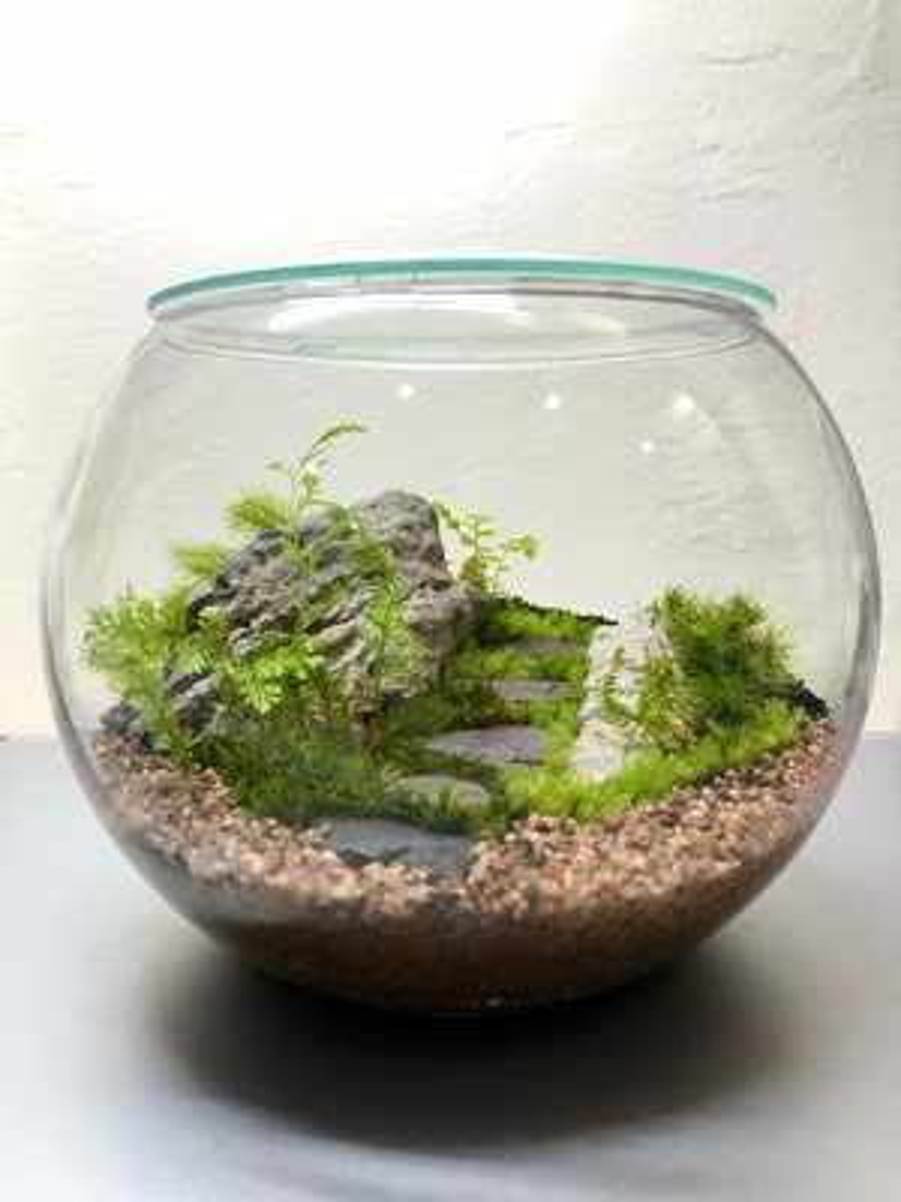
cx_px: 450
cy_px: 601
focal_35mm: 28
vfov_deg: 63.4
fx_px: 972
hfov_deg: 49.7
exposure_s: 1/100
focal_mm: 3.99
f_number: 1.8
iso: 32
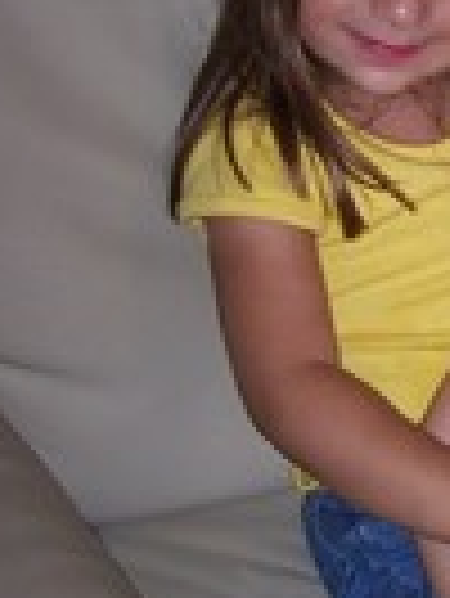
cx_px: 770
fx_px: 2440
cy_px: 90
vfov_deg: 13.9
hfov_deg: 10.0
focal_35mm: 141
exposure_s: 1/60
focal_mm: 8
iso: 100
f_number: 2.8
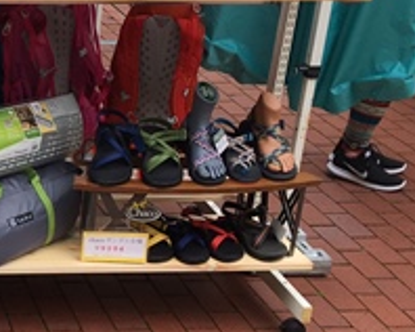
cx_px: -134
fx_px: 1018
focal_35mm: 83
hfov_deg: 20.8
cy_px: 165
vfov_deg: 18.5
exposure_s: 1/490
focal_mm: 4.15
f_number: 2.2
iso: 25
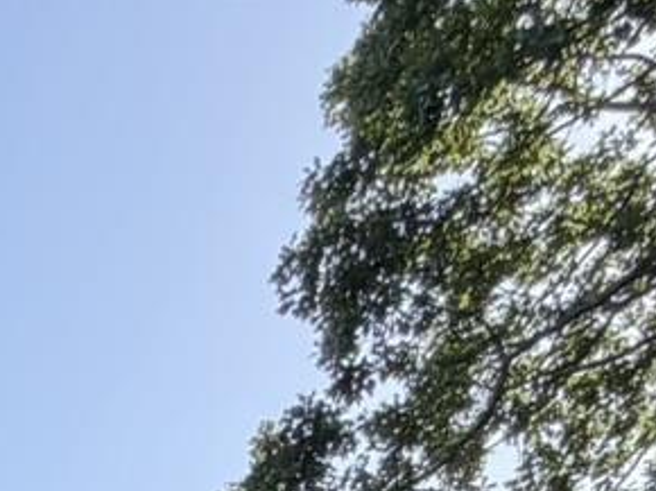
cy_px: 1514
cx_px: -663
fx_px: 1875
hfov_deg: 15.7
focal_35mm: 99
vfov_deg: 10.3
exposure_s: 1/549
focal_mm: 2.22
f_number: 2.2
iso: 40
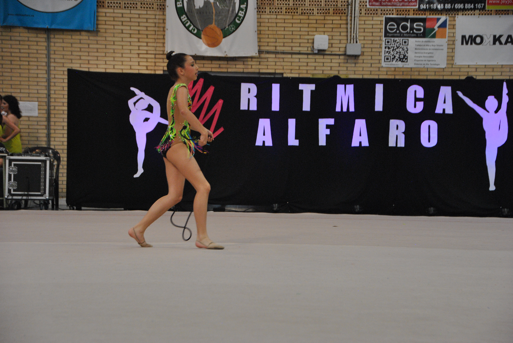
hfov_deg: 21.9
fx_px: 1327
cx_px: 256
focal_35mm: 93
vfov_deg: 14.7
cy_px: 172
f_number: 5
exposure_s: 1/250
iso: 800
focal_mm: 62
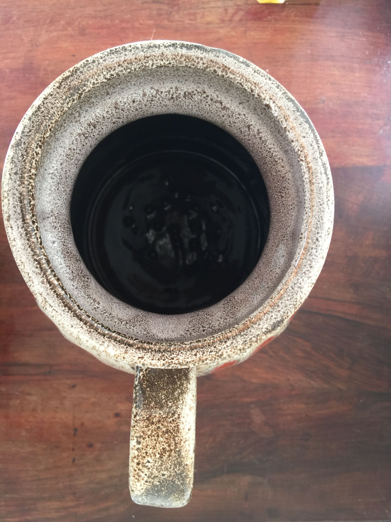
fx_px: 437
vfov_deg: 61.7
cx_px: 196
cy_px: 261
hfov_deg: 48.2
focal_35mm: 29
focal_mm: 4.15
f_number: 2.2
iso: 50
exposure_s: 1/17
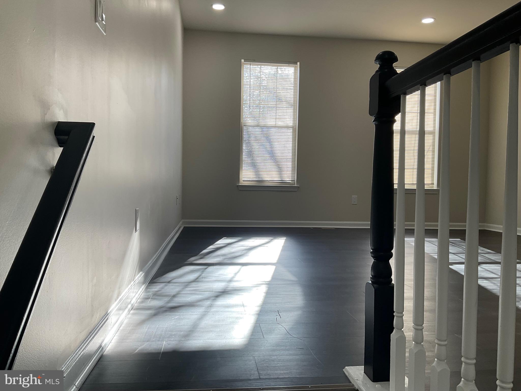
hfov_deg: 61.7
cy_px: 196
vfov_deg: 48.2
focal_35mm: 29
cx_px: 260
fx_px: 436
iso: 16
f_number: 1.8
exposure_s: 1/129
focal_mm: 3
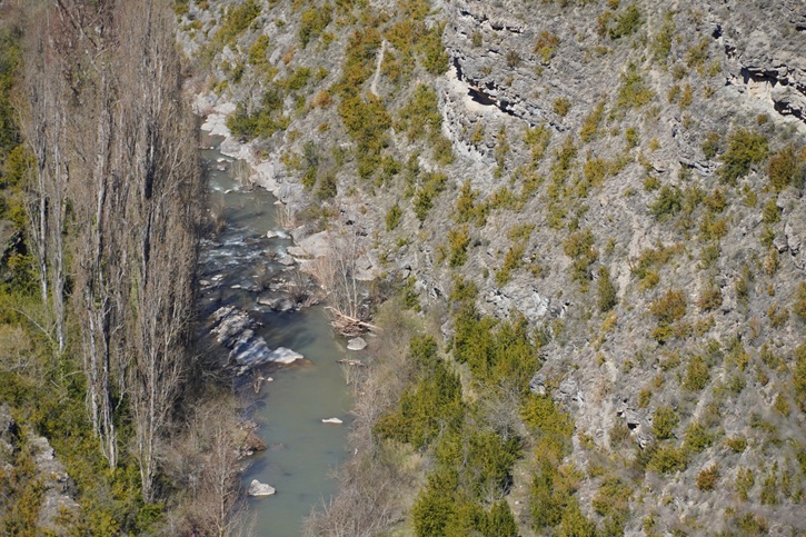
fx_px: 5004
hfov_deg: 9.2
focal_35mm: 224
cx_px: 401
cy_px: 271
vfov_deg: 6.1
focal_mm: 135
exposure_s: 1/320
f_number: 6.3
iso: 100
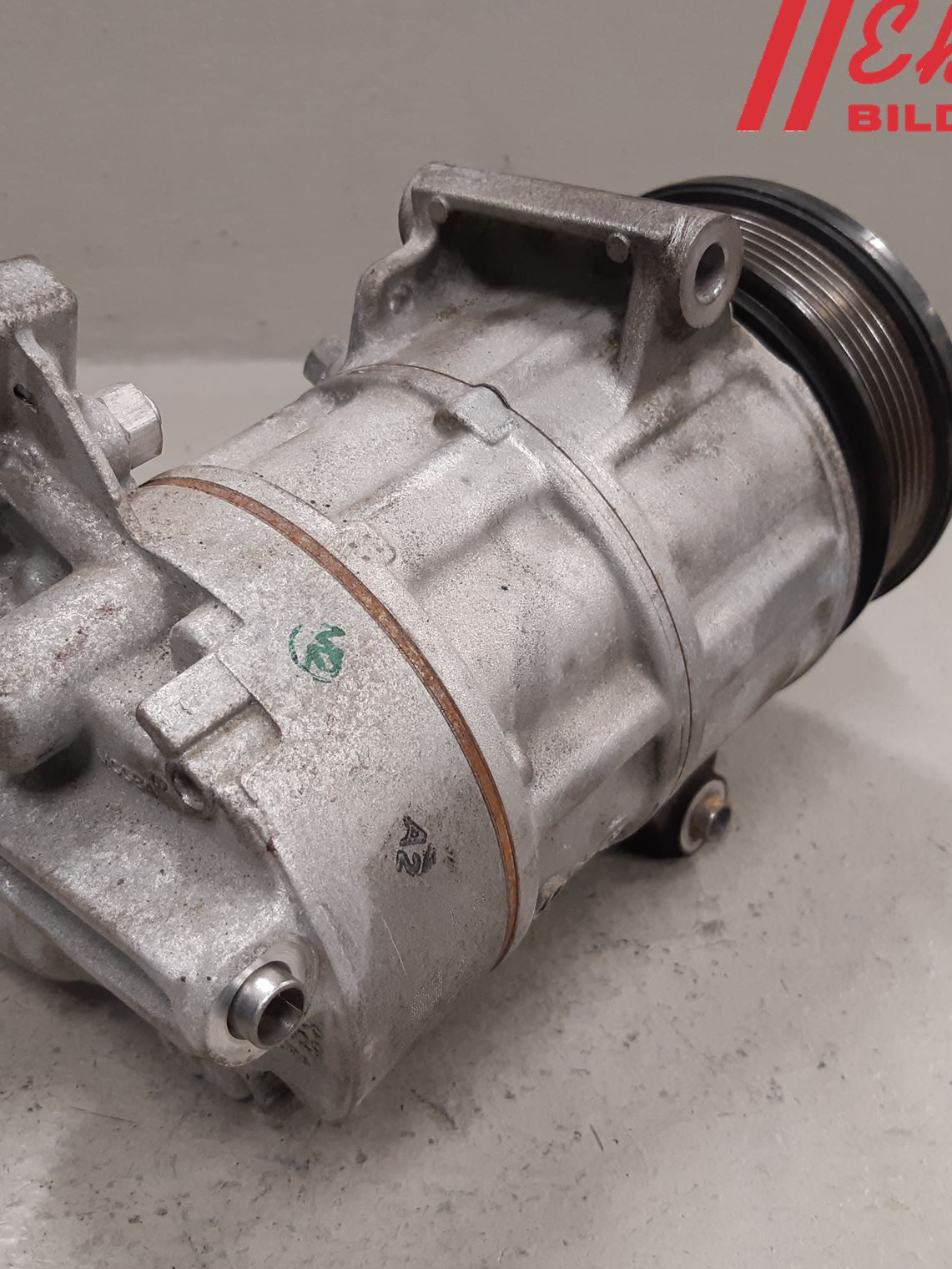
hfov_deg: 40.6
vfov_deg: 52.6
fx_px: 1283
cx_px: 394
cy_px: 631
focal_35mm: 35
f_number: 1.7
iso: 125
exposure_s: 1/50
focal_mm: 3.93
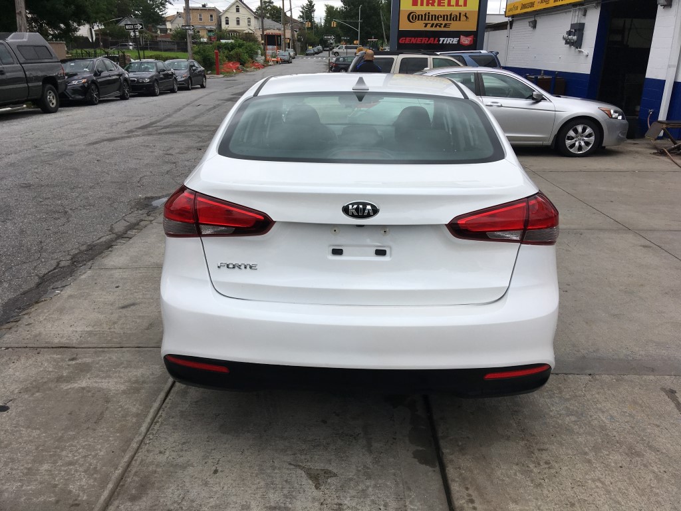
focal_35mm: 29
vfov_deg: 48.2
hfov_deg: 61.7
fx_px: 571
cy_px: 256
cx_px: 340
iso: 25
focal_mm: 4.15
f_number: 2.2
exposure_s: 1/712
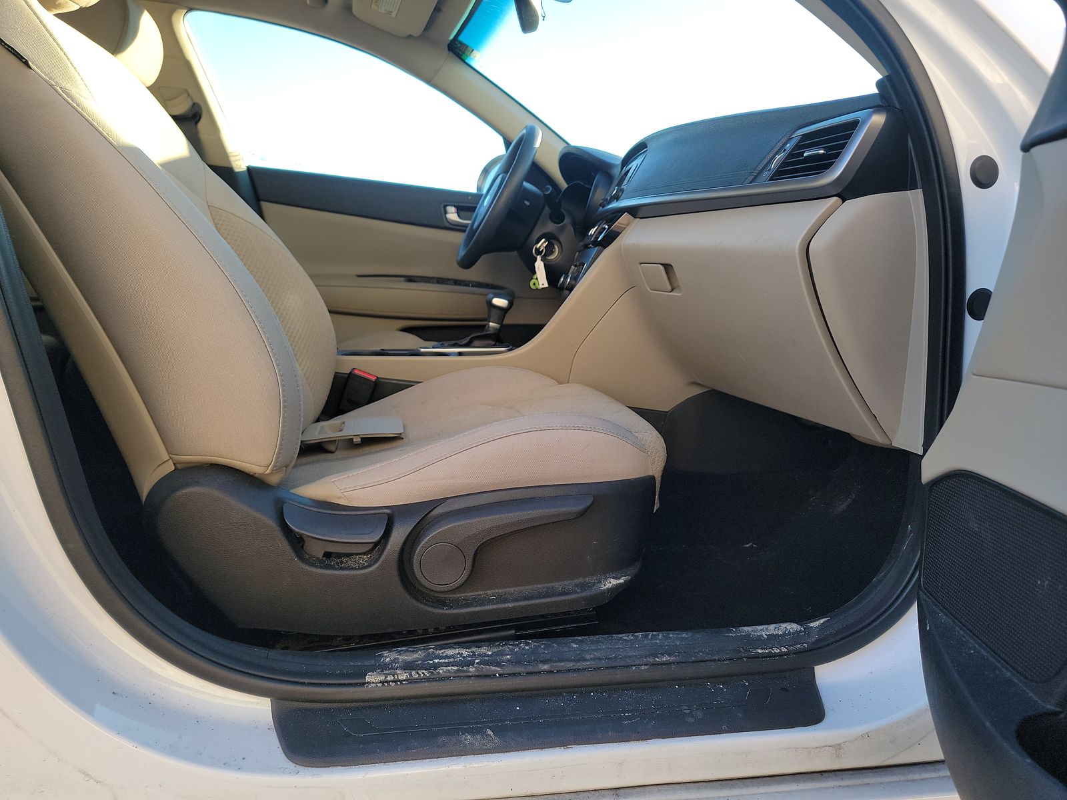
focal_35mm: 24
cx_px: 534
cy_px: 400
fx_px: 740
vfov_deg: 56.8
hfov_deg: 71.6
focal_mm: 6.7
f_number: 1.8
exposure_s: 1/119
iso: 71
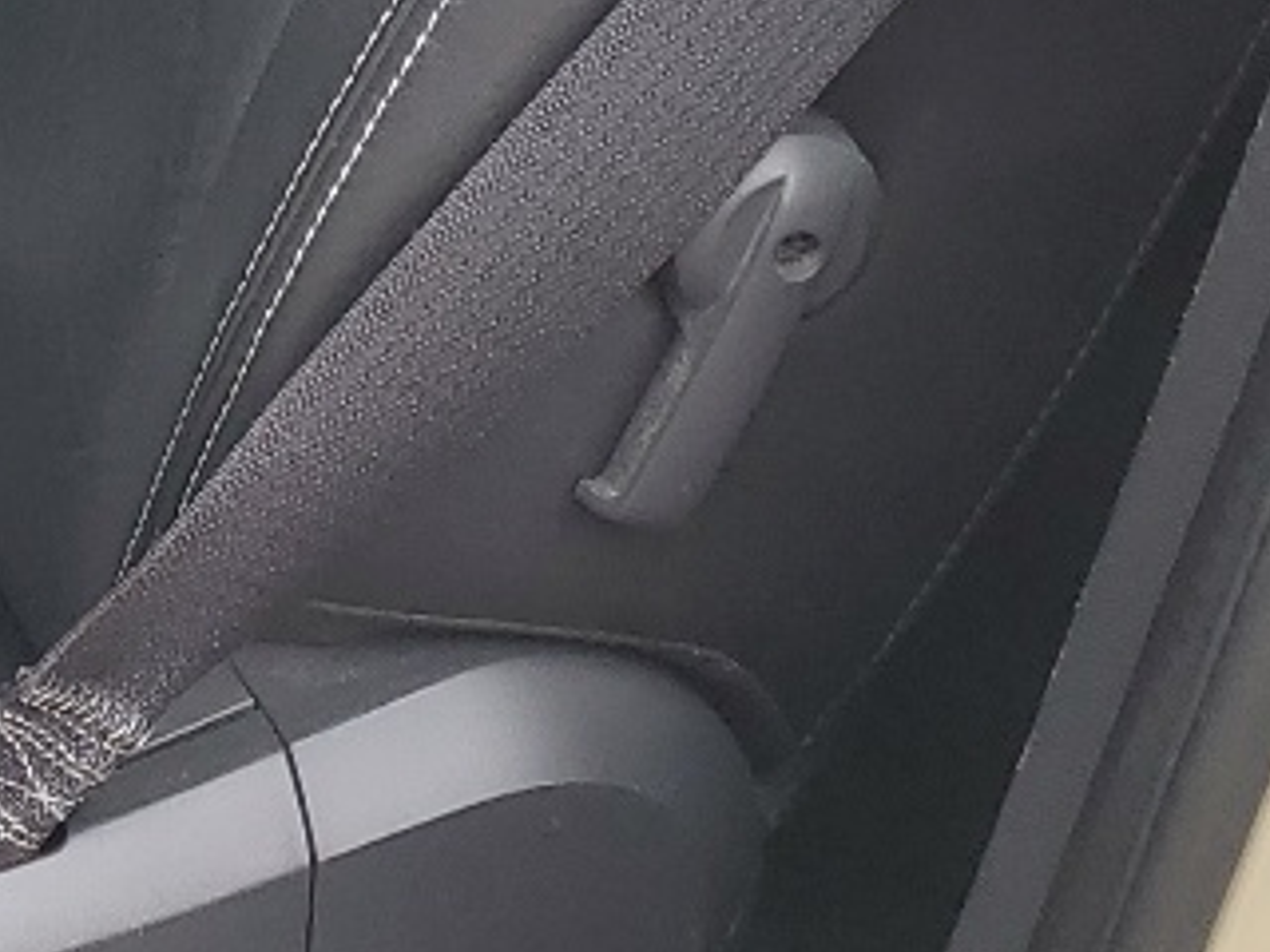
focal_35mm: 130
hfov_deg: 13.8
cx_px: -873
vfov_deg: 11.0
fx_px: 4769
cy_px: -397
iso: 50
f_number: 1.5
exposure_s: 1/312
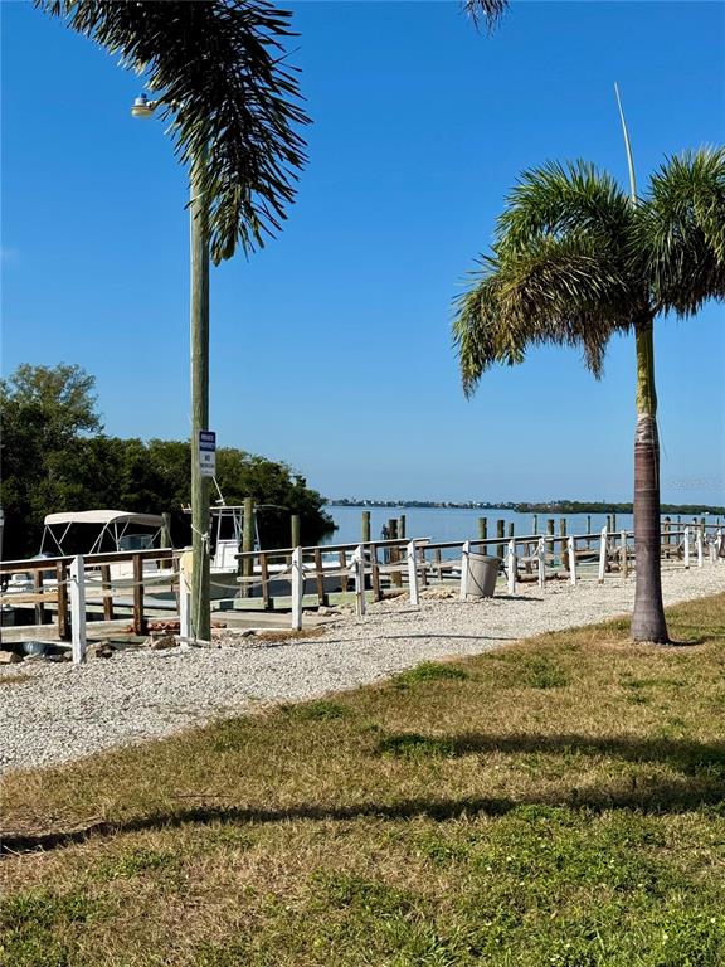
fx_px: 1340
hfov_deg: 30.3
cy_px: 484
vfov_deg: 39.7
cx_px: 362
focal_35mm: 48
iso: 64
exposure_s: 1/6410
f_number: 1.78
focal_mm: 6.76
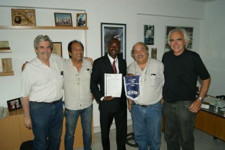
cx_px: 110
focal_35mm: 28
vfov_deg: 46.4
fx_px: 175
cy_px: 76
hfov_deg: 65.5
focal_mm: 18
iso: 400
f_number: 5.6
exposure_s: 1/60
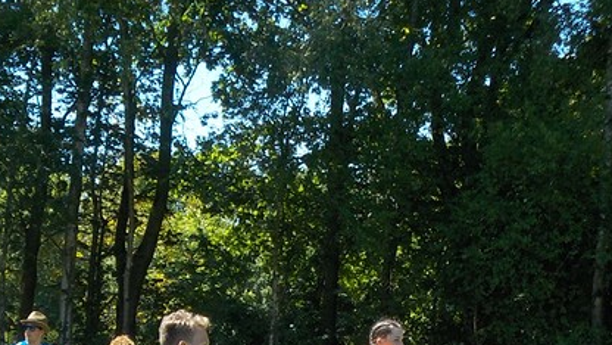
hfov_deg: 20.9
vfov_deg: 11.2
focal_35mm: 102
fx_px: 1655
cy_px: 578
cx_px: 240
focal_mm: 5.2
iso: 125
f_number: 3.7
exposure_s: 1/400
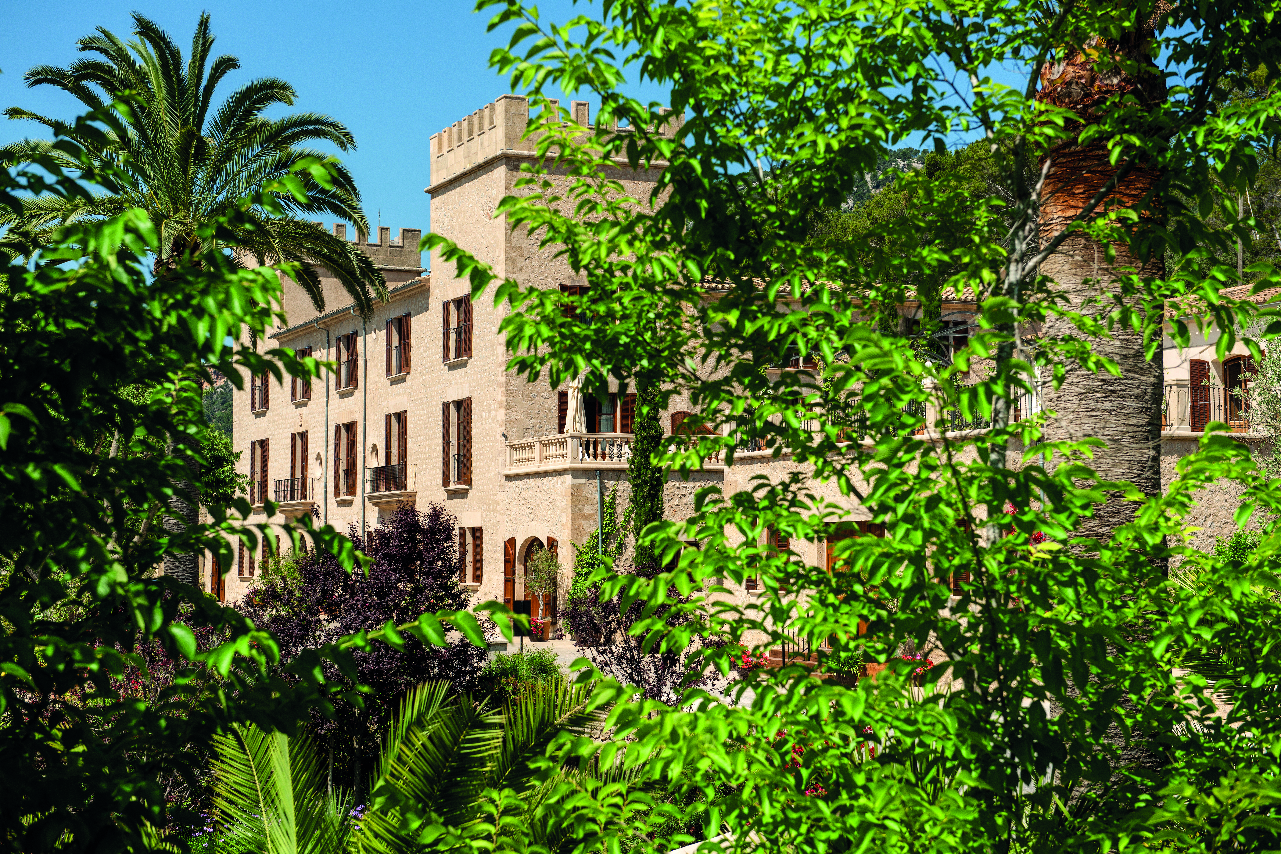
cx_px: 640
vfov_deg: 23.4
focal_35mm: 58
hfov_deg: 34.5
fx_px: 2064
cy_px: 427
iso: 200
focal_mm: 58
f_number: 5.6
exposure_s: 1/1000
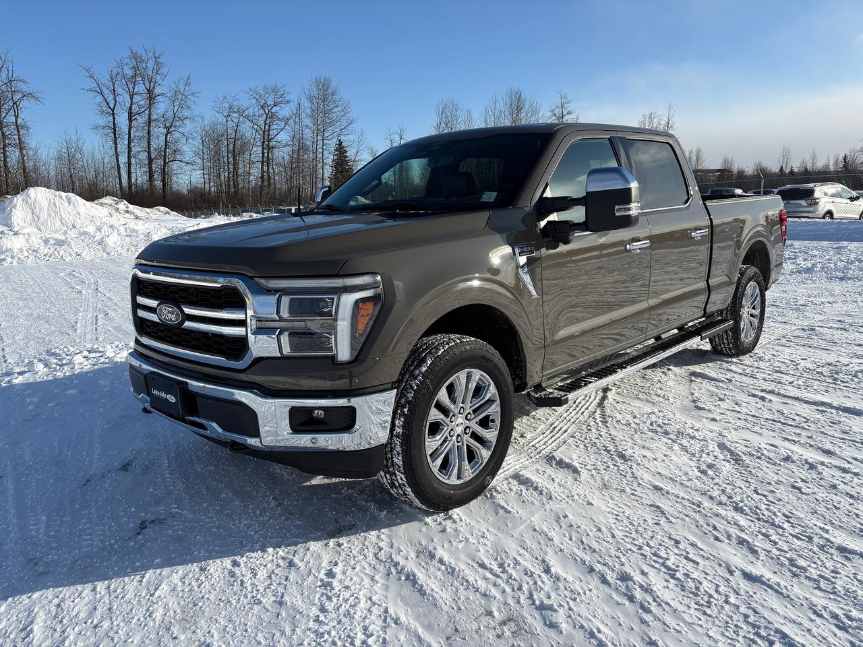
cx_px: 432
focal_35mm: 26
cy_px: 324
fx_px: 648
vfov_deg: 53.1
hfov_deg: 67.3
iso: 50
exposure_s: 1/4608
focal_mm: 5.96
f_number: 1.6
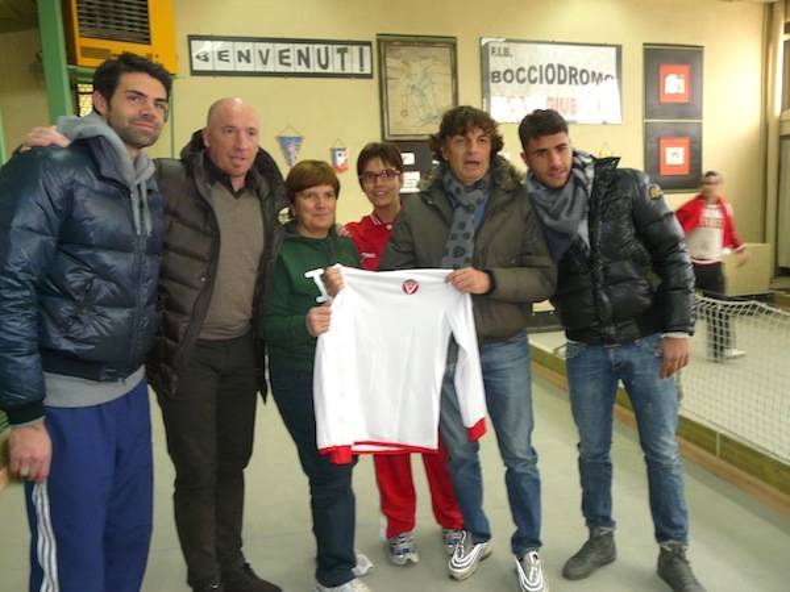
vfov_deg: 49.7
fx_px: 639
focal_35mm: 28
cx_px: 395
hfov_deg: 63.4
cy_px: 296
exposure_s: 1/20
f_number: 2.8
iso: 100
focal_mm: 4.6
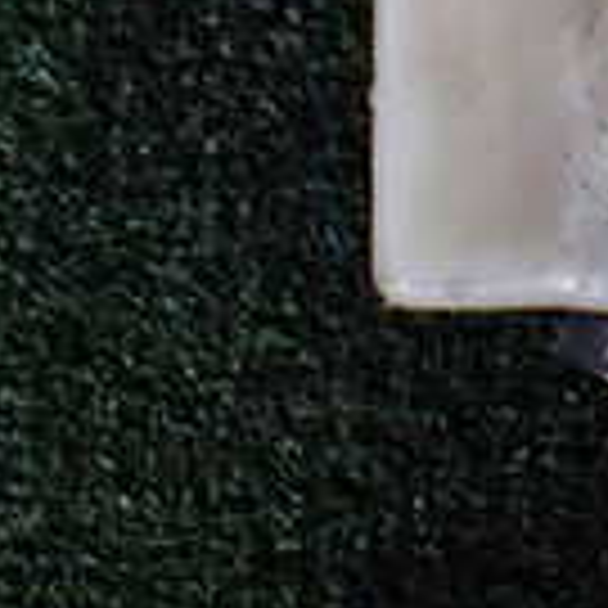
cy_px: -347
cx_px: 937
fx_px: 2345
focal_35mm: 118
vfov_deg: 13.7
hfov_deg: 13.8
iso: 250
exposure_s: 1/125
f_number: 2.3
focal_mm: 5.4
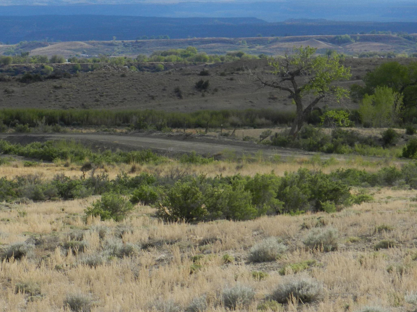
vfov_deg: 8.6
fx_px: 2072
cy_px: 95
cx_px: 130
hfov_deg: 11.5
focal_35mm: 172
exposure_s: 1/1250
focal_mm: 20.5
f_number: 4.8
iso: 160
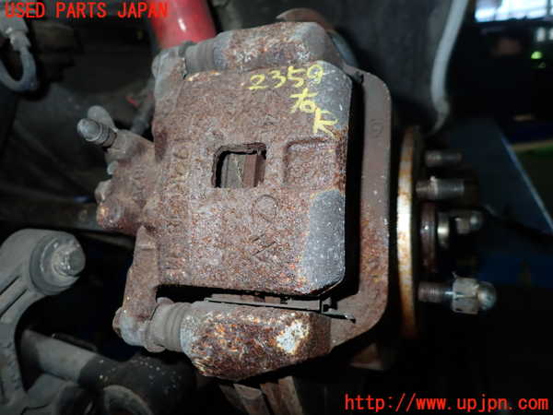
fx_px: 399
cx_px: 276
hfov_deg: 69.4
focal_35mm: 25
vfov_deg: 54.9
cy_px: 208
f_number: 5.6
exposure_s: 1/30
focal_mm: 4.5
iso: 200
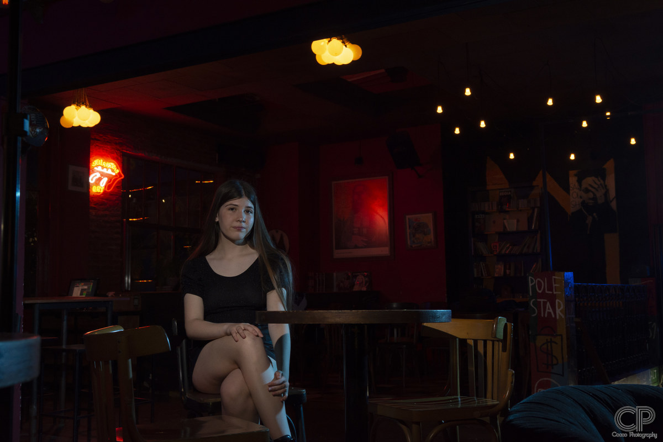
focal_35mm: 42
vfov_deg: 31.9
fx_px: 773
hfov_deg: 46.4
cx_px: 332
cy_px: 221
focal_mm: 28
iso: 640
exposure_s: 1/20
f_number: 8
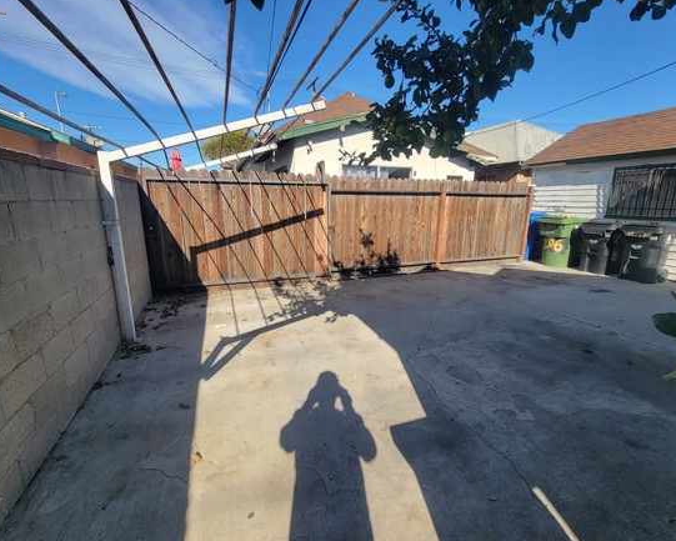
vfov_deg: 84.1
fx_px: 300
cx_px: 346
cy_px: 271
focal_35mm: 15
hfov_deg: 96.8
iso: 50
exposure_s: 1/1005
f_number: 2.2
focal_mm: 2.2
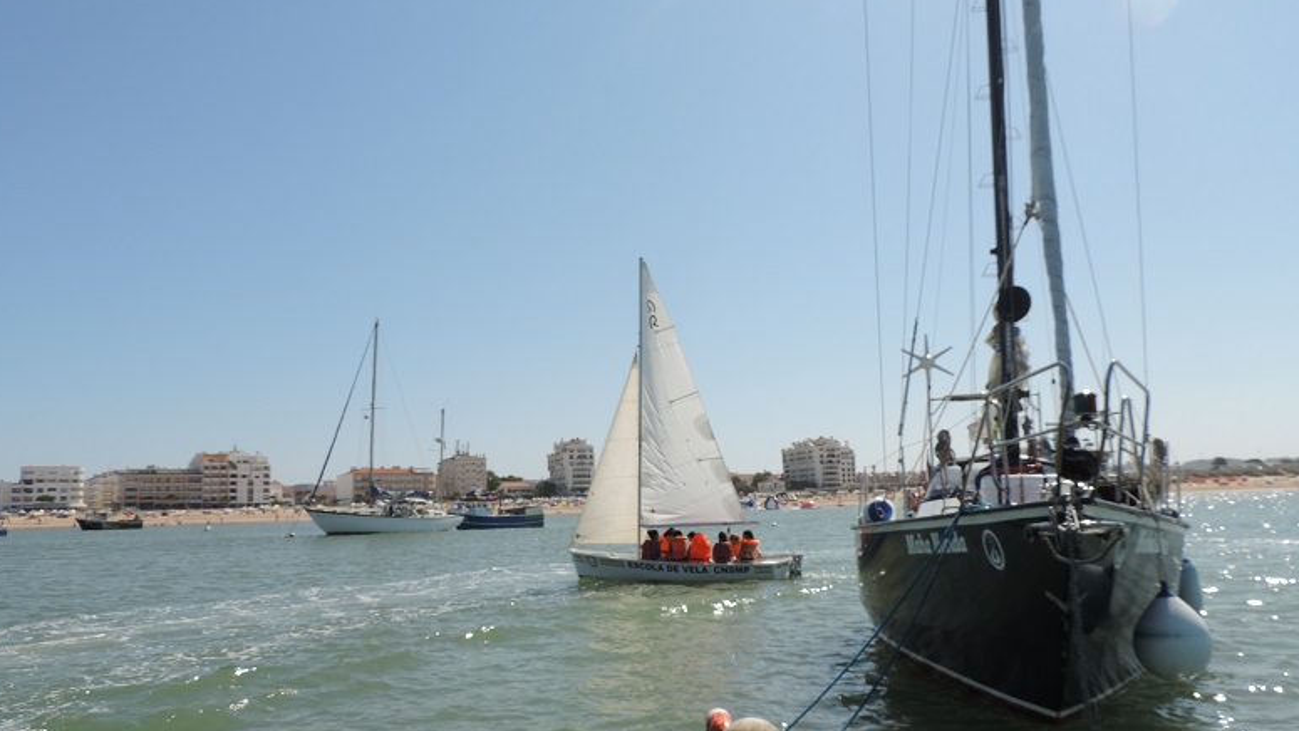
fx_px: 930
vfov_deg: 42.8
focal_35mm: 27
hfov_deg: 69.9
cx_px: 659
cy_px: 404
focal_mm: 4.3
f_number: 3.3
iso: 80
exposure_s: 1/1250
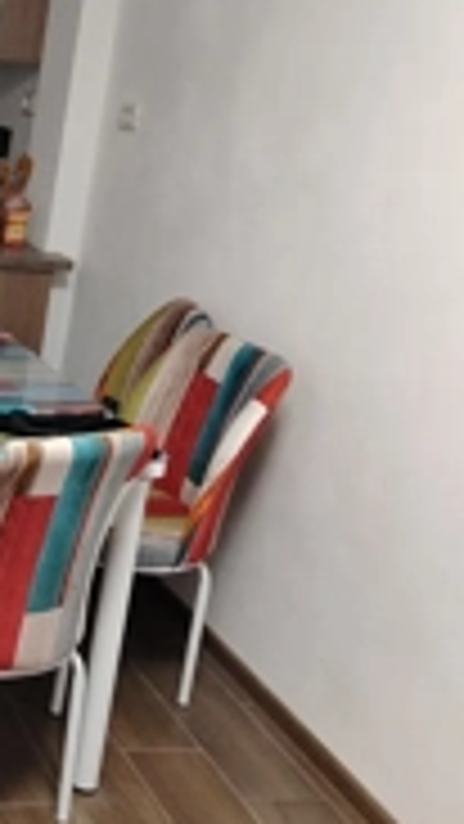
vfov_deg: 36.6
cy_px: 405
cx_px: -180
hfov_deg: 19.1
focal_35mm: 57
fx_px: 1246
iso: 1869
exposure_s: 1/33.3
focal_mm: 5.25
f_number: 1.75
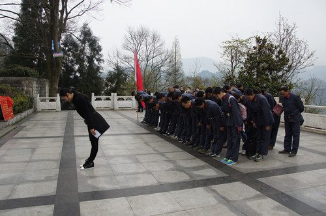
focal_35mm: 27
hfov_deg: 67.4
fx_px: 244
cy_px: 108
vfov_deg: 47.8
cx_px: 163
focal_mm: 18
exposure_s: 1/40
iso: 100
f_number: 5
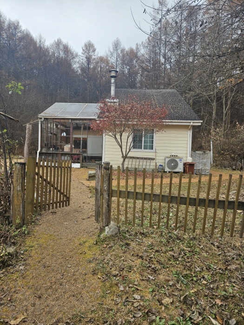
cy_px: 162
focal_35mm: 23
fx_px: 216
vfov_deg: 73.9
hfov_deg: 58.9
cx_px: 122
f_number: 1.8
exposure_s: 1/299
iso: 25
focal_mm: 5.4
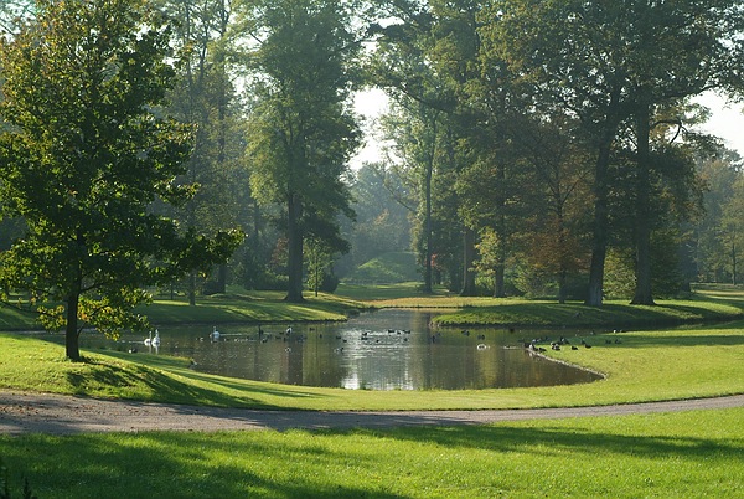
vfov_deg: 16.3
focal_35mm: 84
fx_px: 1739
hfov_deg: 24.2
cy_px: 250
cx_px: 372
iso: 200
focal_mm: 56
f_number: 6.7
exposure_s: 1/180
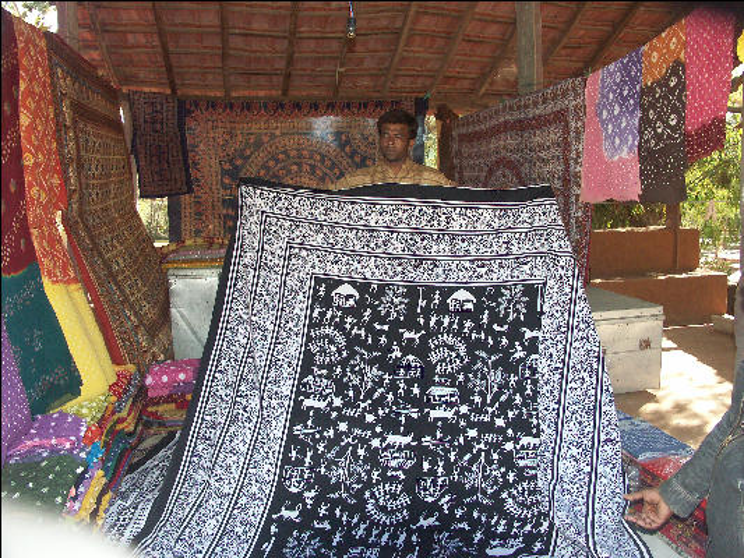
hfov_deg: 63.4
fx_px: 602
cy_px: 279
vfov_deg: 49.8
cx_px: 372
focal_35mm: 28
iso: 200
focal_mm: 7.21
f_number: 2.8
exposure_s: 1/500
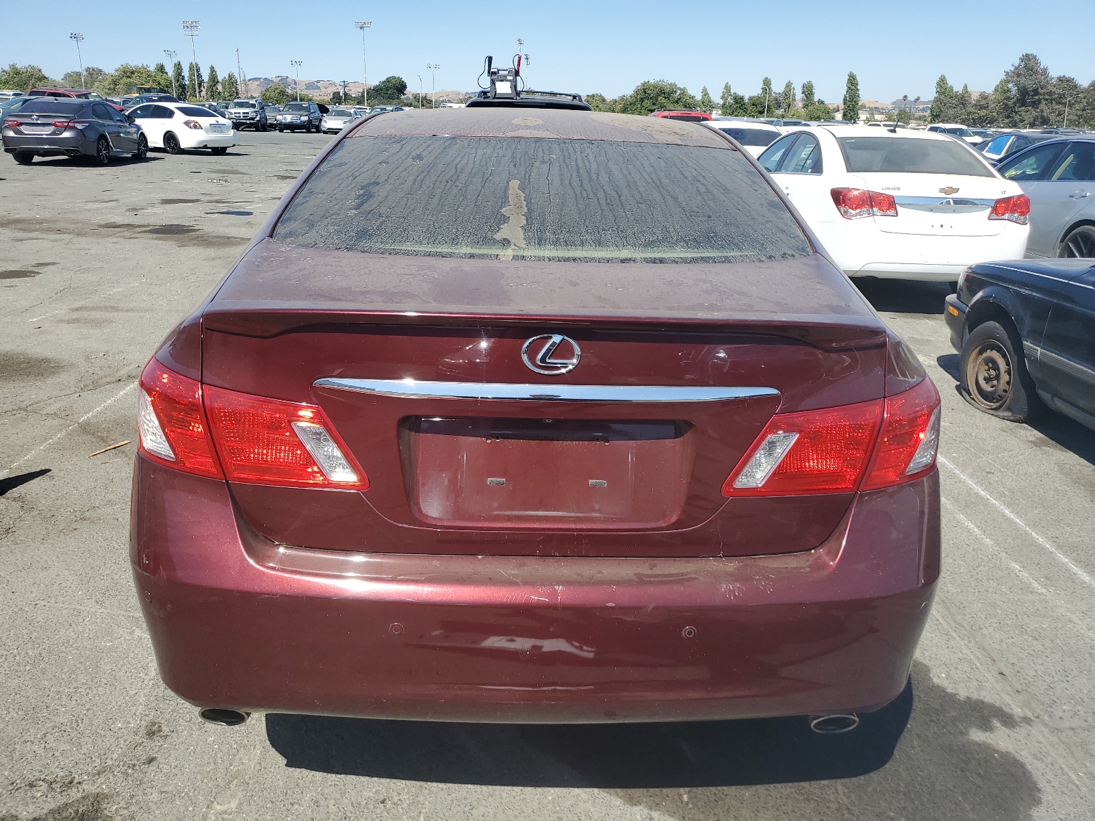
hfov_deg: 67.3
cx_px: 548
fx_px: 822
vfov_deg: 53.1
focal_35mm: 26
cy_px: 410
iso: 50
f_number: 1.5
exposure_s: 1/2500
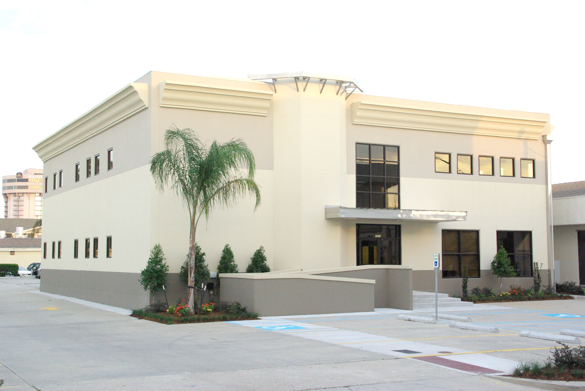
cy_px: 196
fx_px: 805
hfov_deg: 39.9
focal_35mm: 50
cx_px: 292
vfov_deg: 27.3
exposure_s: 1/180
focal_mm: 33
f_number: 8
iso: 1600
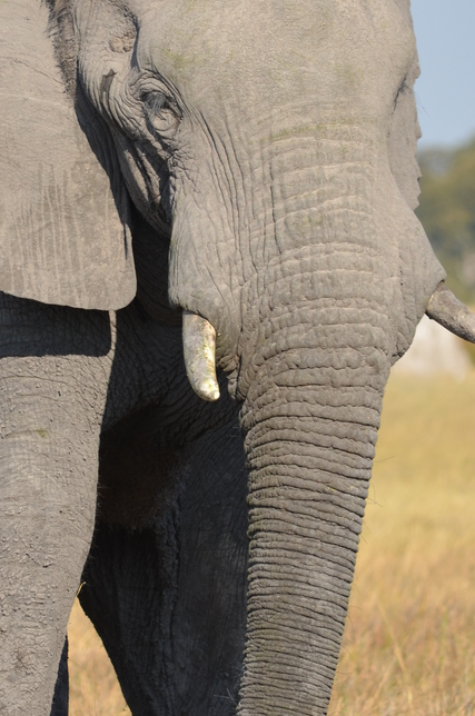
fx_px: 15395
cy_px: 332
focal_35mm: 775
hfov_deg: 1.8
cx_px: 85
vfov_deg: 2.7
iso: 200
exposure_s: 1/640
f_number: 6.3
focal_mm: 260
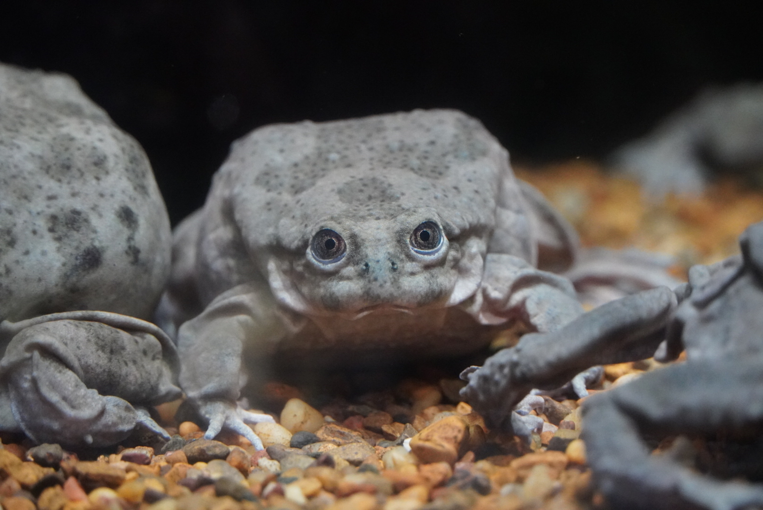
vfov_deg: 8.8
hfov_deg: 13.2
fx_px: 3309
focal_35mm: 156
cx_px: 382
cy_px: 255
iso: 6400
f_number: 5.6
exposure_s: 1/80
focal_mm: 104
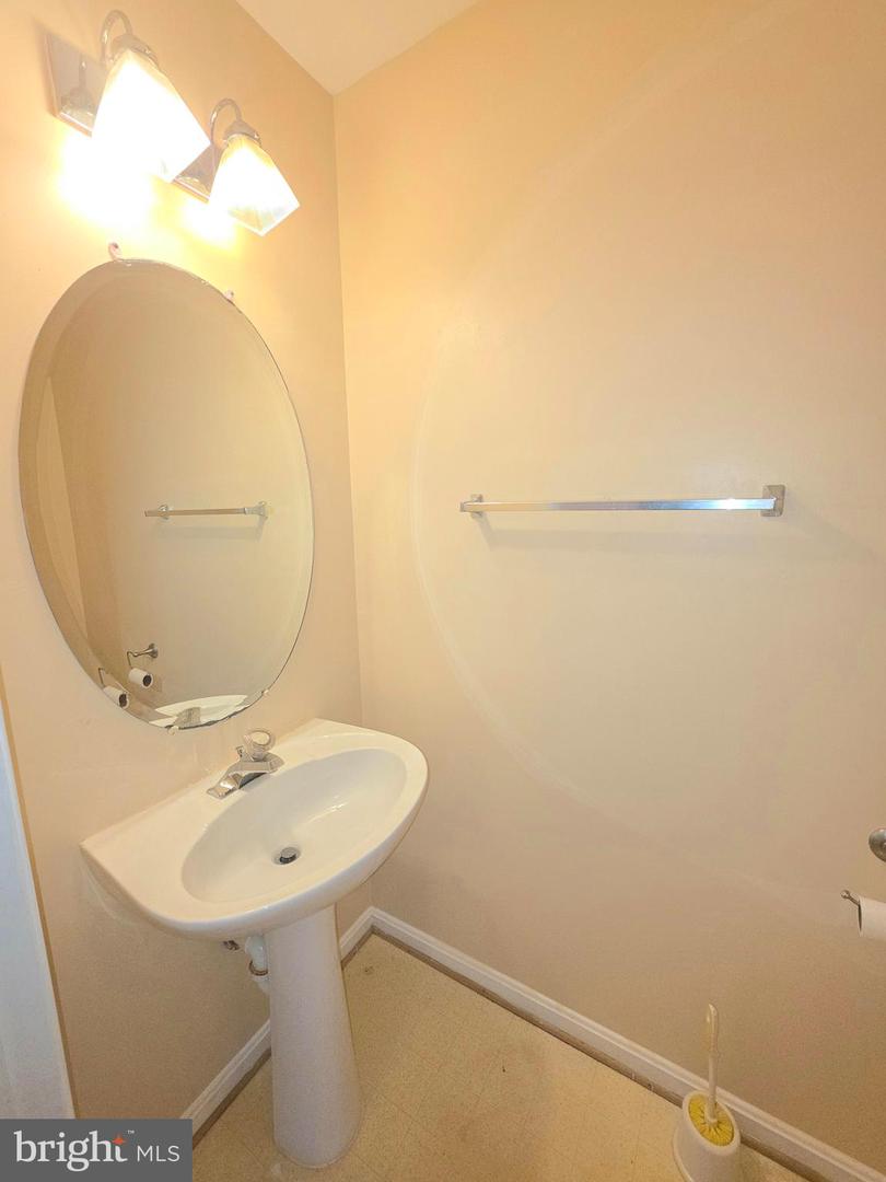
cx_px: 443
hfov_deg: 89.9
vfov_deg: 106.2
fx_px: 444
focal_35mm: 13
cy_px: 591
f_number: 1.9
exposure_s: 1/60.2
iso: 80
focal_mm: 2.2
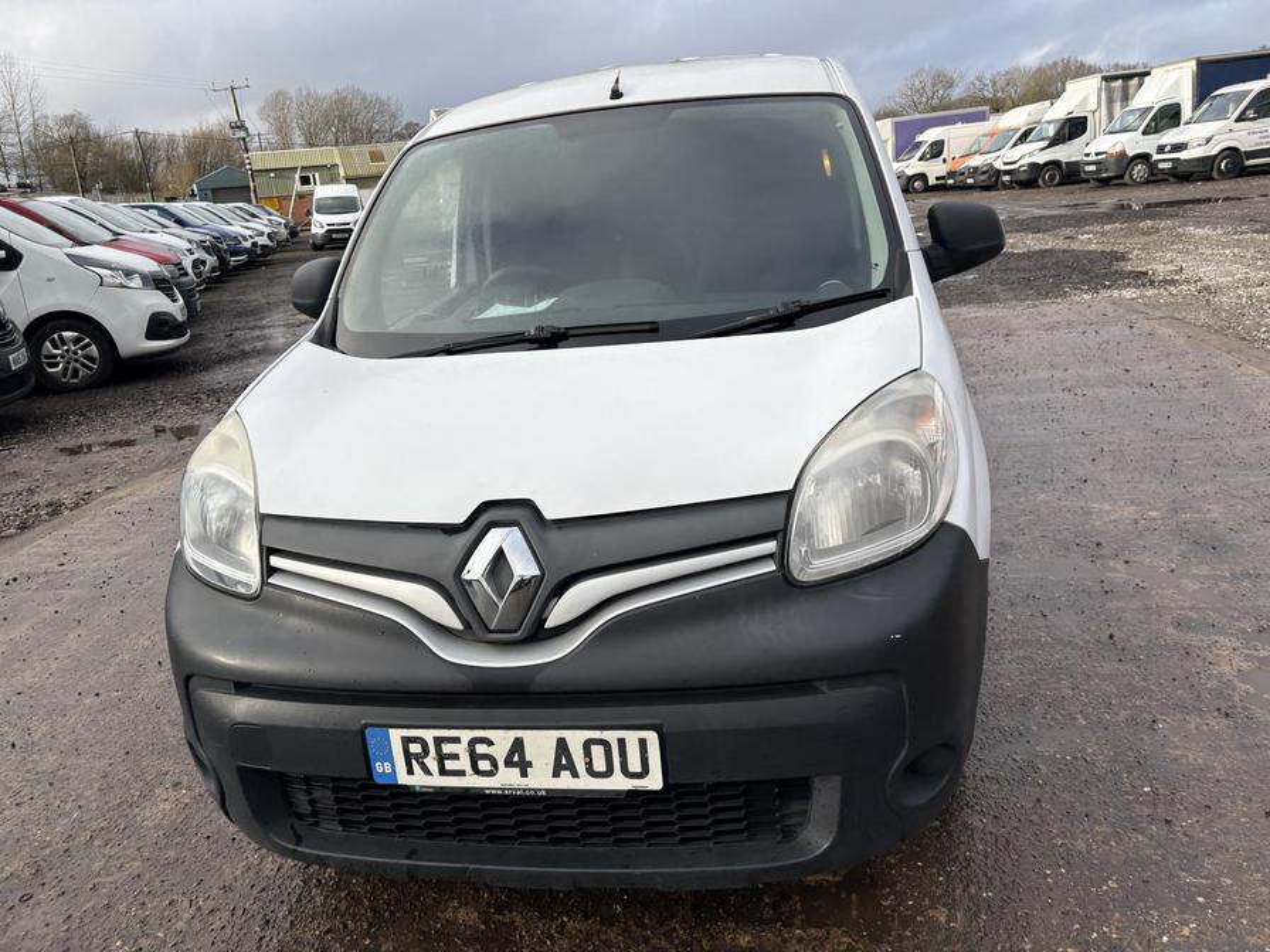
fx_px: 954
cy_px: 476
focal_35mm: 26
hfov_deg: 67.3
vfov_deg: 53.1
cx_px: 635
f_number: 1.6
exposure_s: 1/1364
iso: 50
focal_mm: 5.96
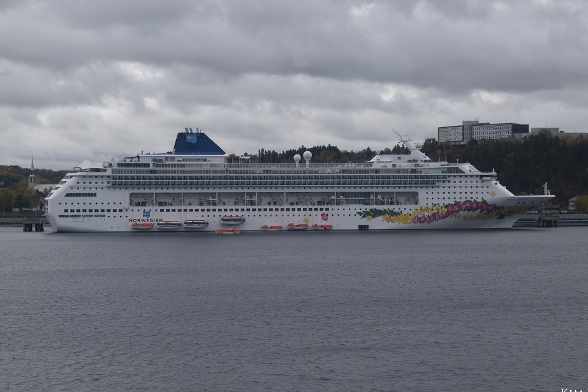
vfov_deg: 9.7
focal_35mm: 142
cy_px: 193
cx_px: 311
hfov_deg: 14.5
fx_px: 2311
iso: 200
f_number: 10
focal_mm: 85
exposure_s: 1/400
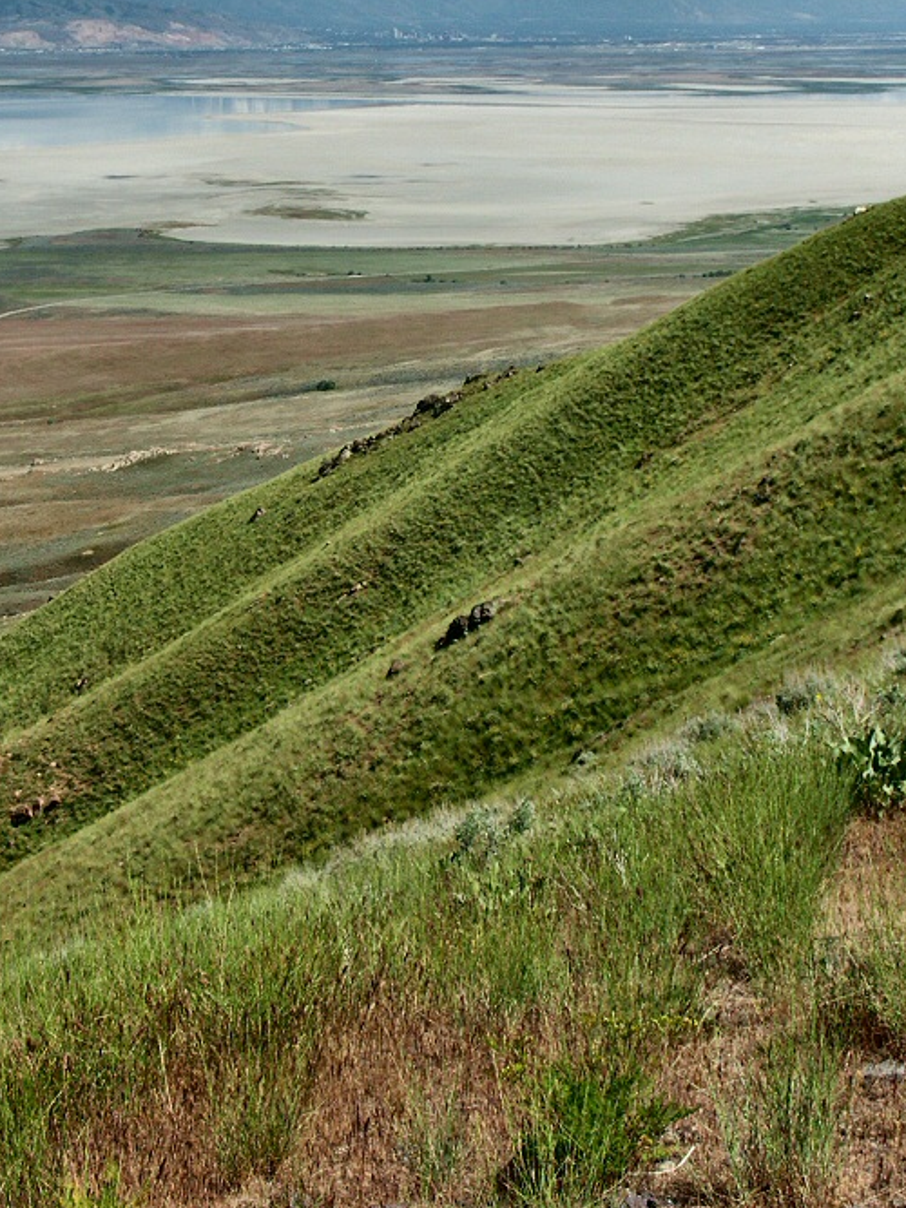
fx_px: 2967
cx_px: 400
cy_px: 451
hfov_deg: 17.4
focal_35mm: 85
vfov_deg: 23.0
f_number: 7.1
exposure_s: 1/400
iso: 64
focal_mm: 16.16
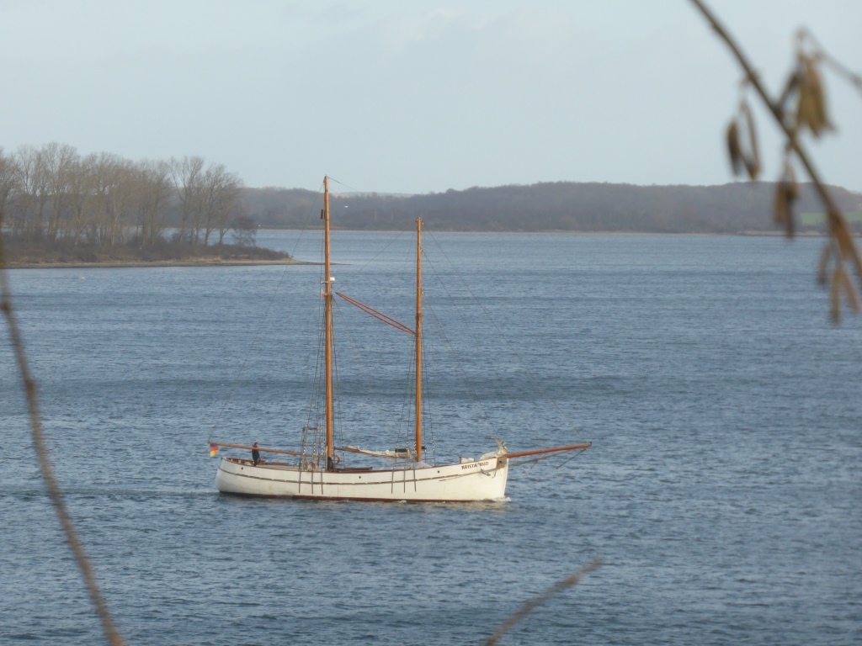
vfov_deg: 6.3
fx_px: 5877
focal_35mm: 236
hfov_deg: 8.4
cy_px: 323
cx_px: 431
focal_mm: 38.2
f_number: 5.6
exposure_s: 1/160
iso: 100
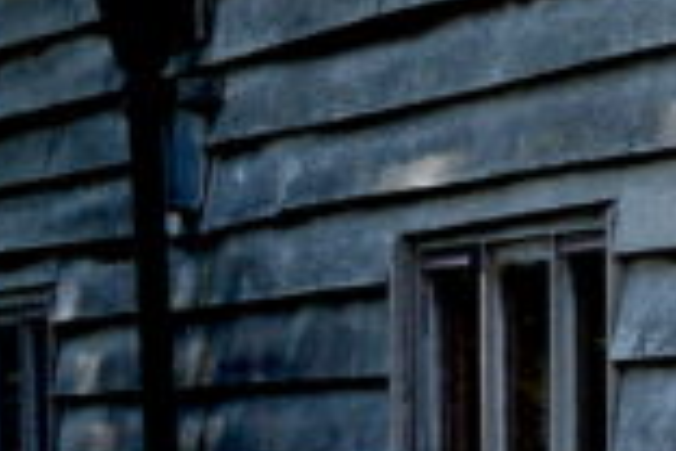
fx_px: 5070
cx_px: 2188
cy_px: 401
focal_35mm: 270
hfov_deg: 6.7
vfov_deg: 5.1
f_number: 22
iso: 800
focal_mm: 35
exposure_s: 1/125
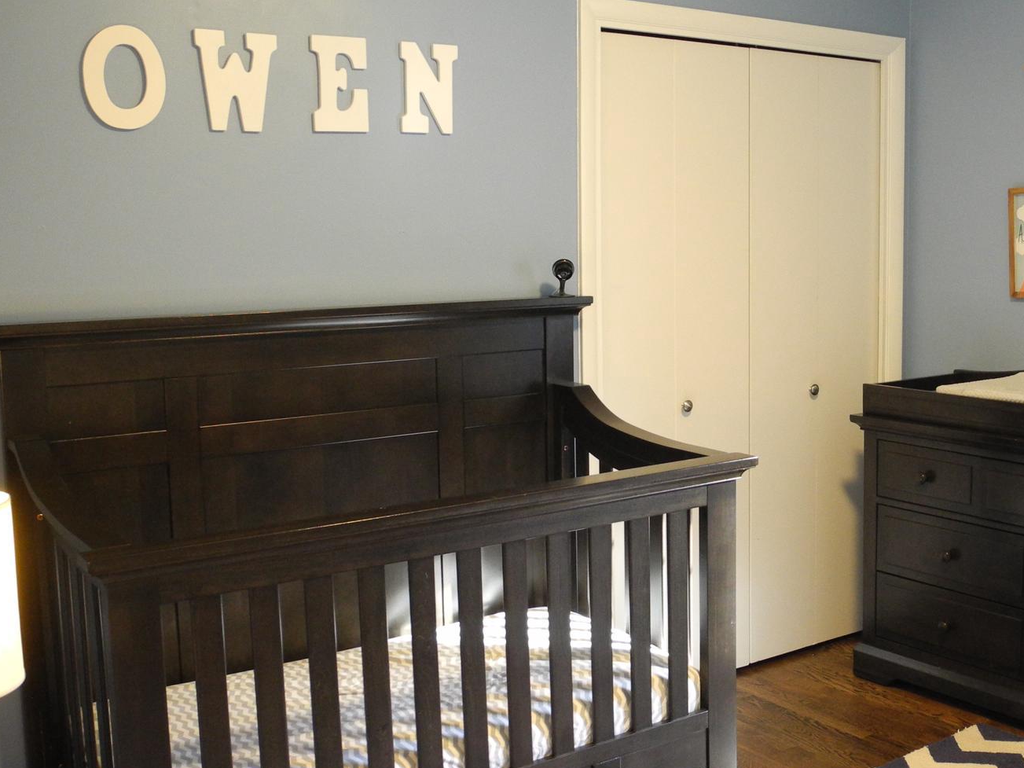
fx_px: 1301
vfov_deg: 32.9
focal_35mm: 44
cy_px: 351
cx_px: 762
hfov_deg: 41.7
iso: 400
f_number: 2.8
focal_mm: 6
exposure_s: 1/20
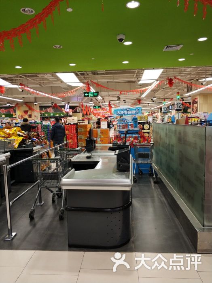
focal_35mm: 27
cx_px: 106
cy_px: 142
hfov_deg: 51.3
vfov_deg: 65.4
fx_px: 221
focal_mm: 3.82
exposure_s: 1/50
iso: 200
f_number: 1.8
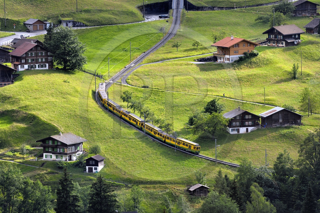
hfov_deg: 6.9
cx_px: 160
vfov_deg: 4.6
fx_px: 2663
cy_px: 106
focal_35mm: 300
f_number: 5
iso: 100
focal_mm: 200
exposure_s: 1/200
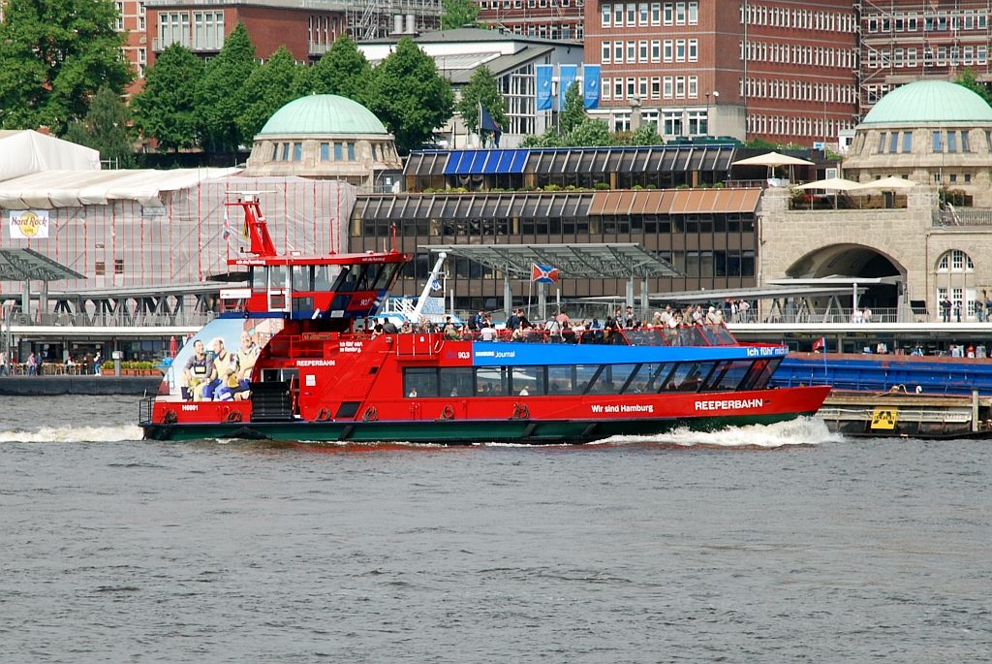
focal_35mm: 202
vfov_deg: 6.8
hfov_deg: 10.1
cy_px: 332
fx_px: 5585
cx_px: 496
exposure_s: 1/250
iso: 160
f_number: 10
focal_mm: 135
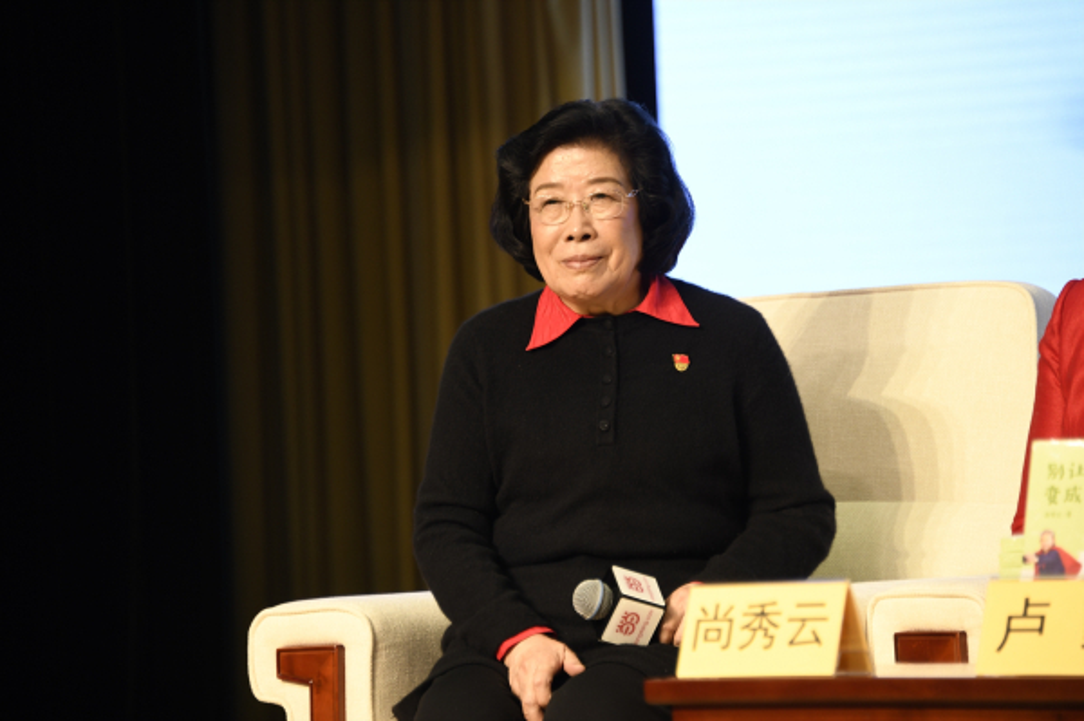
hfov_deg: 8.2
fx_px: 7521
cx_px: 542
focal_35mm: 250
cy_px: 360
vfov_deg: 5.5
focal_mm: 250
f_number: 5.6
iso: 1000
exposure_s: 1/125
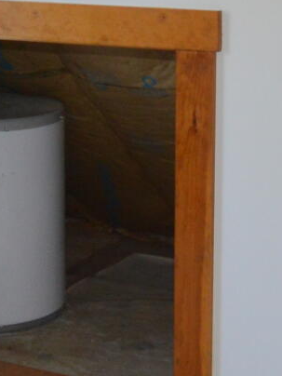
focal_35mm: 107
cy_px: 83
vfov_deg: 18.2
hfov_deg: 13.8
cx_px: 147
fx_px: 1162
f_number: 4.5
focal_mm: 10
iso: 400
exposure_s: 1/80
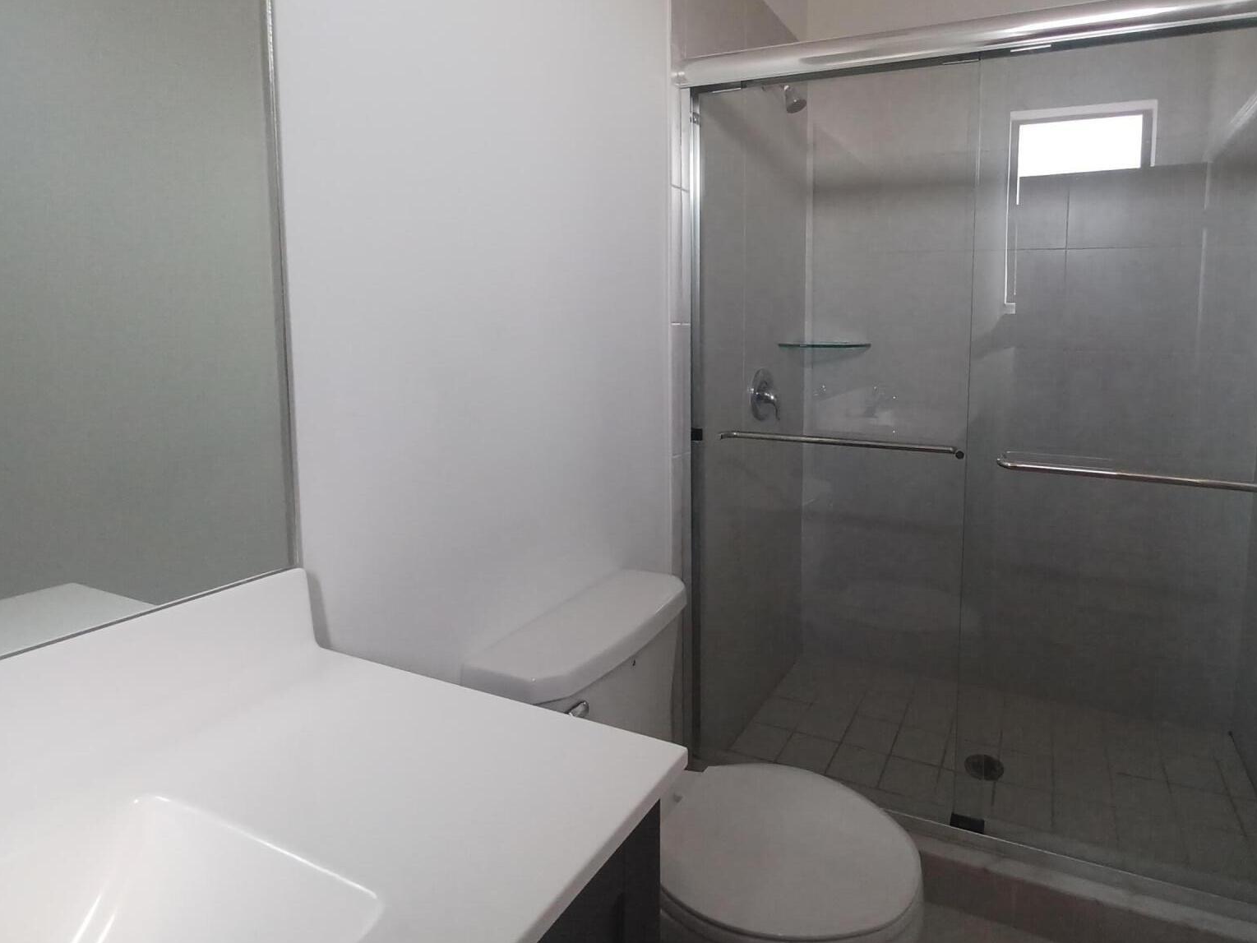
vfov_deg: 74.2
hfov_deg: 88.7
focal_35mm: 17
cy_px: 392
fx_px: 617
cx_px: 806
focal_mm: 1.42
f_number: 2.2
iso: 64
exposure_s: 1/60
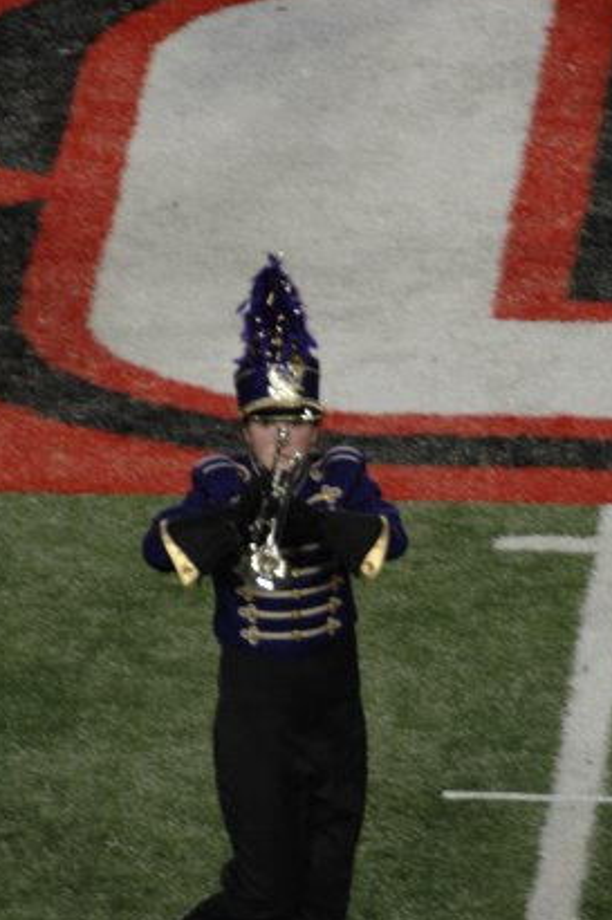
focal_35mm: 877
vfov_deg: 2.4
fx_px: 22381
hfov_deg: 1.6
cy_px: 599
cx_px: 290
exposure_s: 1/60
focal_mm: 400
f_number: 5.6
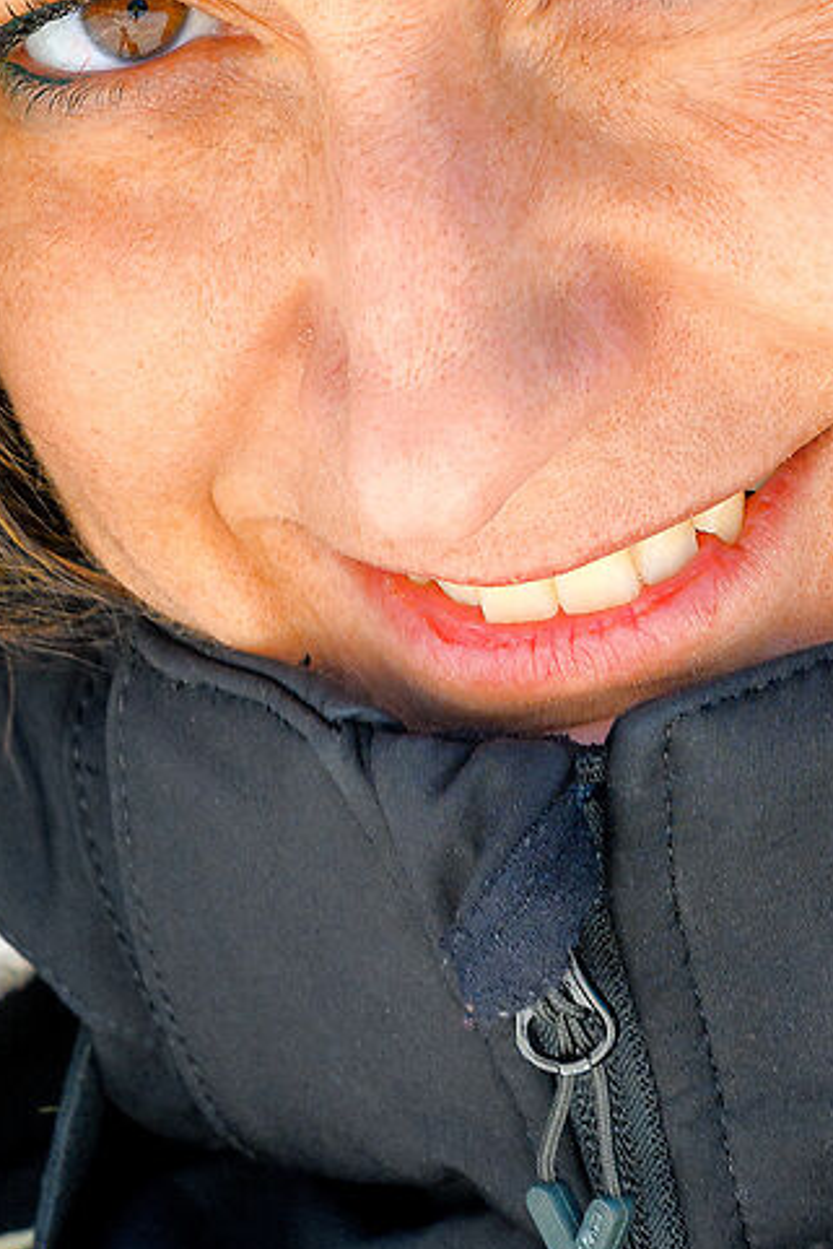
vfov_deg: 2.1
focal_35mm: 997
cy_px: 1324
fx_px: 34577
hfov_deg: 1.4
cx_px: 423
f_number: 6.3
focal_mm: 200
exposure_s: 1/250
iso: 64
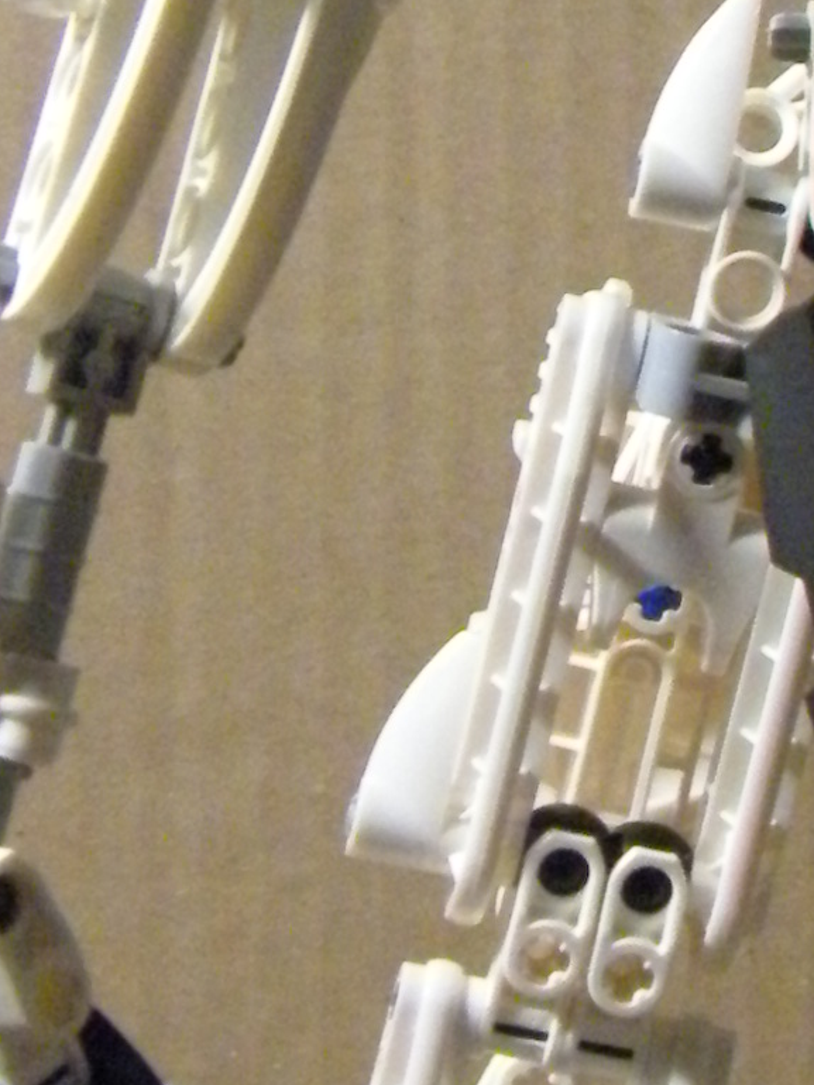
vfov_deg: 11.9
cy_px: 437
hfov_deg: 8.8
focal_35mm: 166
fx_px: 5203
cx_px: 1186
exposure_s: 1/50.6
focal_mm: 5.9
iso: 400
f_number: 3.8
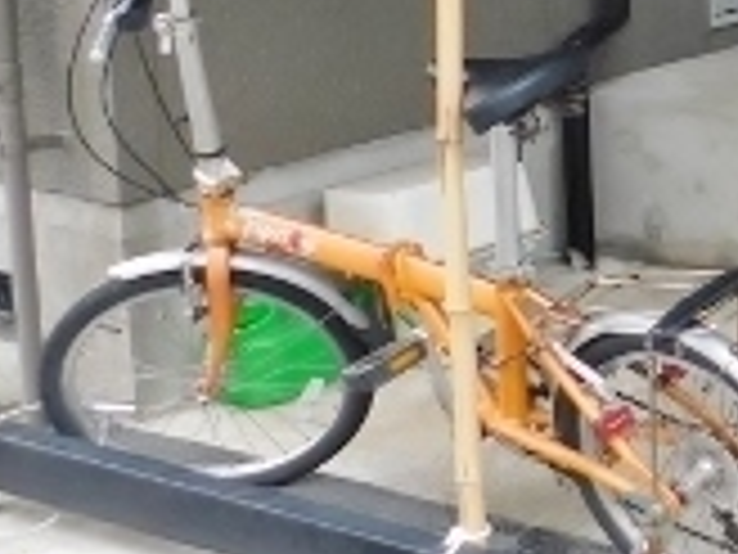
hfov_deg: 16.9
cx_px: 1426
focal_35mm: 90
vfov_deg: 15.9
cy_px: -90
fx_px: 1919
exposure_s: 1/80
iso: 125
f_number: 3
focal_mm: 4
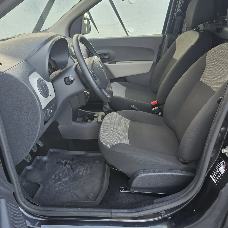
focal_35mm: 28
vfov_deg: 57.3
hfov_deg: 57.3
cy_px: 113
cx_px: 113
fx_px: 209
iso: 125
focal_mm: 6.3
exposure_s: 1/180
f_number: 1.7
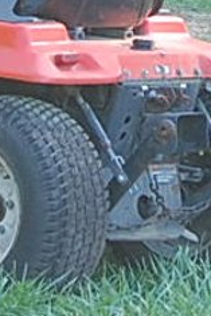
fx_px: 3625
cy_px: -84
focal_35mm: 413
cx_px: 177
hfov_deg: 3.3
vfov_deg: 5.0
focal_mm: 38
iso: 360
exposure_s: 1/125
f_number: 5.6
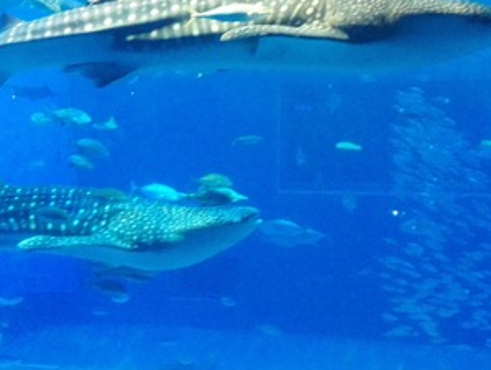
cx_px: 171
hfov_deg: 31.0
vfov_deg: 23.7
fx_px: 880
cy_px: 161
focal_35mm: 62
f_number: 4
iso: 500
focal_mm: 3.8
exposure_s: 1/25
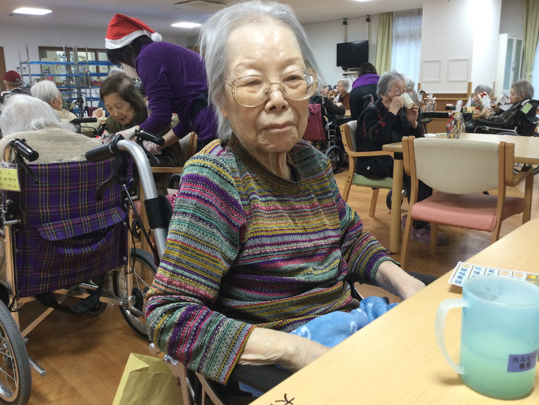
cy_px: 202
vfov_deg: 45.4
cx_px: 270
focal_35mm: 31
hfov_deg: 58.4
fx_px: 483
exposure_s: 1/30
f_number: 2.4
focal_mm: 3.3
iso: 64
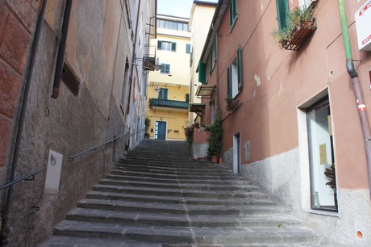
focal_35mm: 27
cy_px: 124
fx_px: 278
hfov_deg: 67.4
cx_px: 186
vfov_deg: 47.9
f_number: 5.6
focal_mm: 18
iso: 640
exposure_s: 1/250
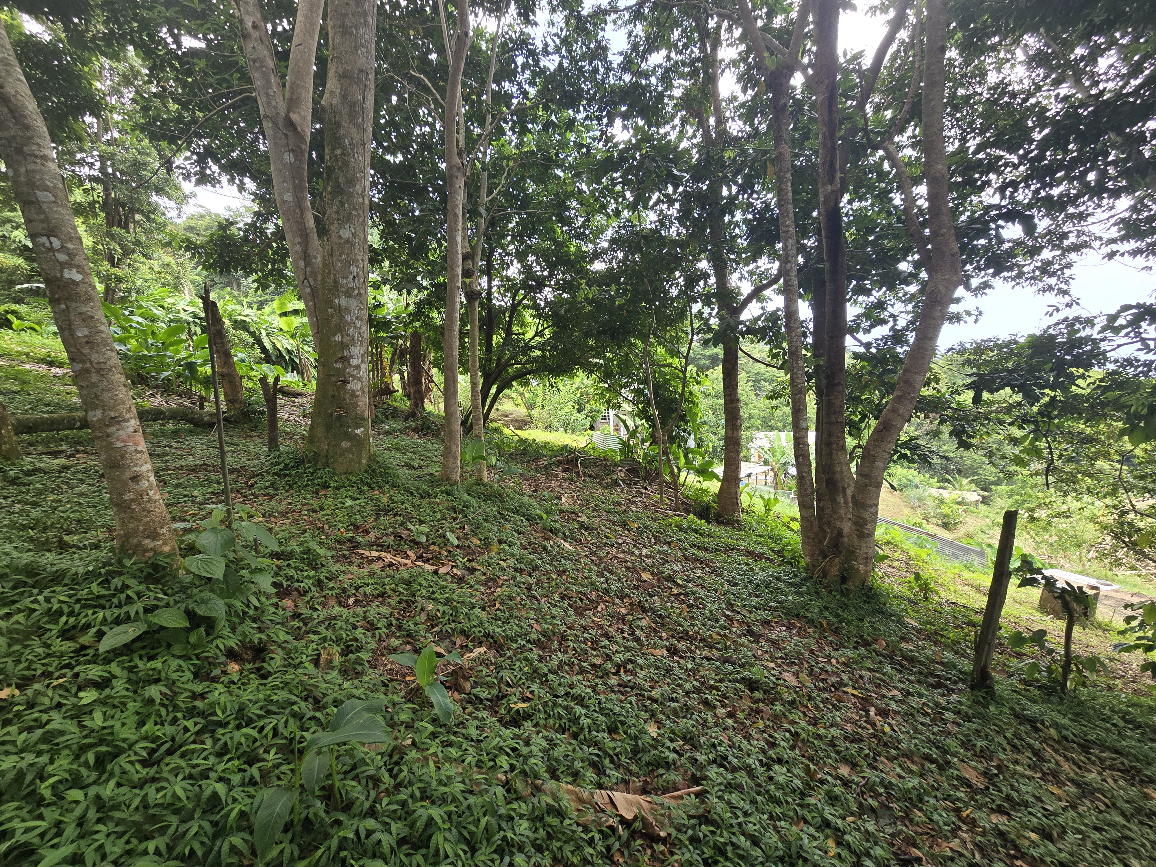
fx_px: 434
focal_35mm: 13
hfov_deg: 106.2
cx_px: 578
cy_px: 434
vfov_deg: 89.9
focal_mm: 2.2
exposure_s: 1/151
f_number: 2.2
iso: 50
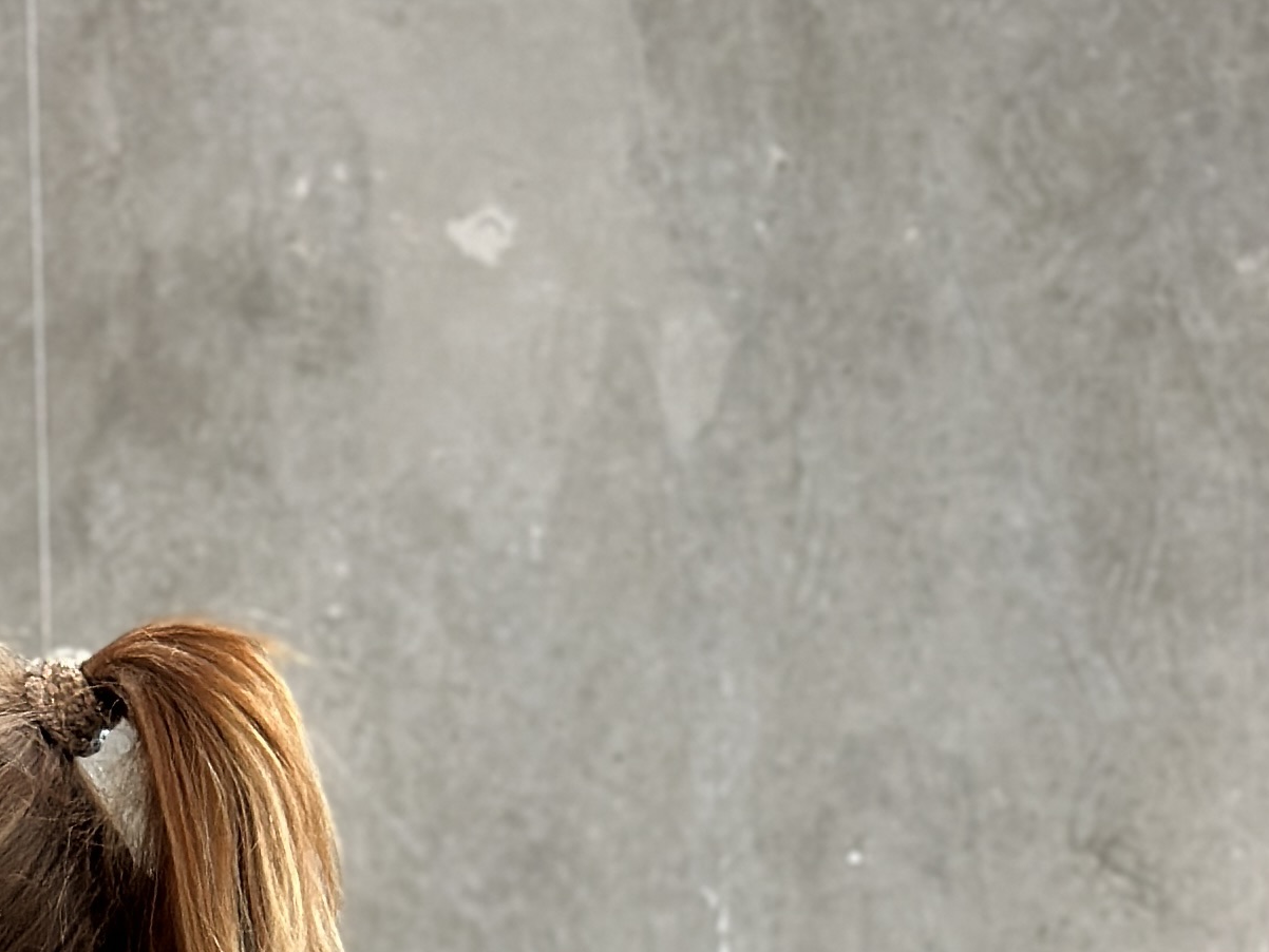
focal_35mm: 161
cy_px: 1941
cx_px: -230
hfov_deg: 12.0
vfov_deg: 8.7
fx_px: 5903
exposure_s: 1/100
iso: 125
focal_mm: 6.86
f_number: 1.78
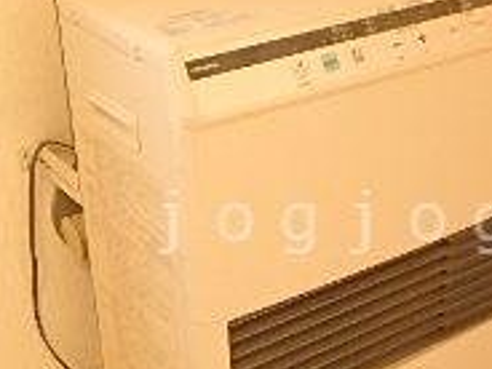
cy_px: 222
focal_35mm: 73
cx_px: 340
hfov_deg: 26.5
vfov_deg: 20.1
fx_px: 1038
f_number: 3.5
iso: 250
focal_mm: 3.7
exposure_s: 1/30
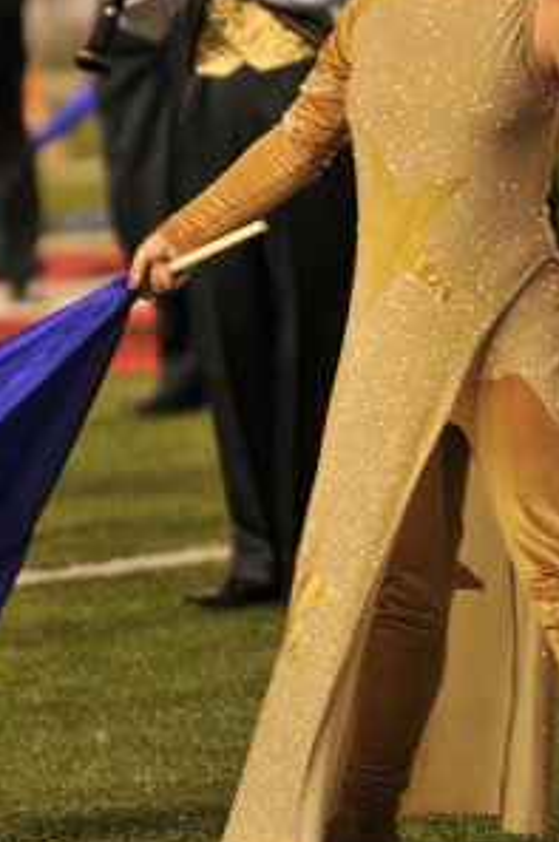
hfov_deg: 2.3
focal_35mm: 607
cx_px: 359
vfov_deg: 3.4
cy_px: 278
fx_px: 14187
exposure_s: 1/100
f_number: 2.8
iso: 200
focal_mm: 200
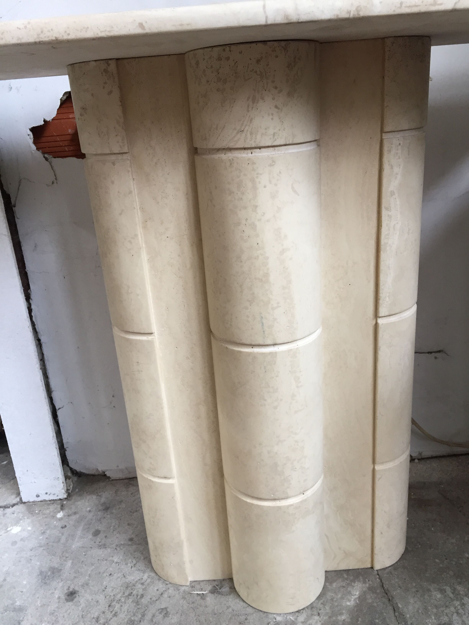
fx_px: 524
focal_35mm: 29
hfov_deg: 48.2
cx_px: 234
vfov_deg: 61.7
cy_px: 312
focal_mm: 4.15
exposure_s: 1/33
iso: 50
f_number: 2.2
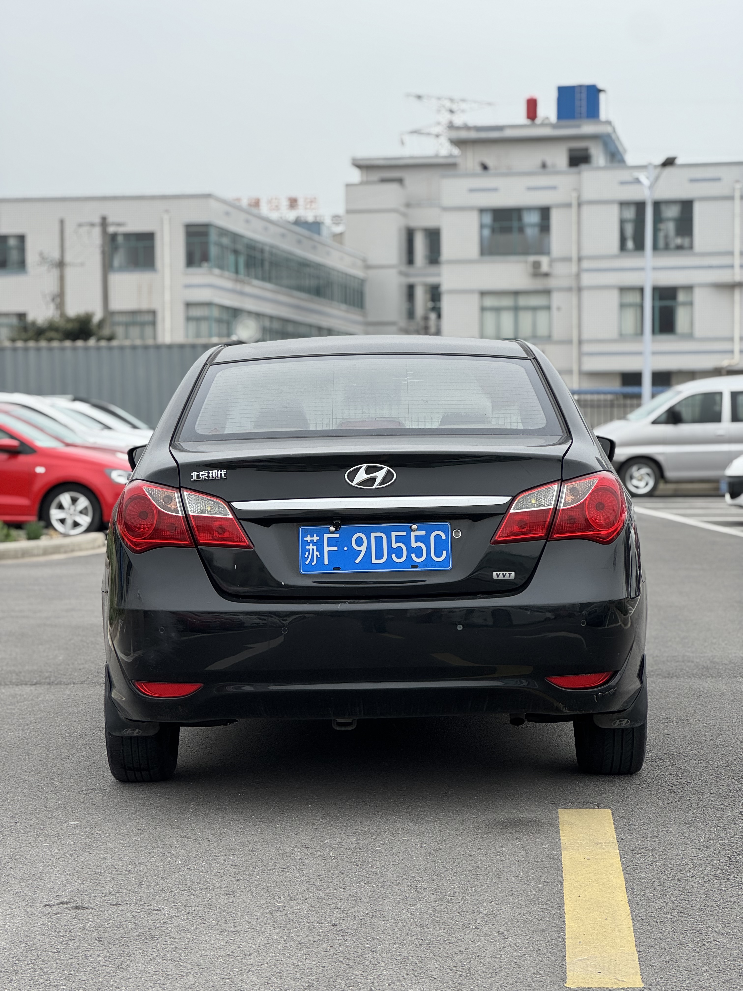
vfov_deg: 25.3
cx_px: 372
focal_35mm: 77
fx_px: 2204
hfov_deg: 19.1
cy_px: 496
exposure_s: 1/205
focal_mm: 9
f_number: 2.8
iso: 25
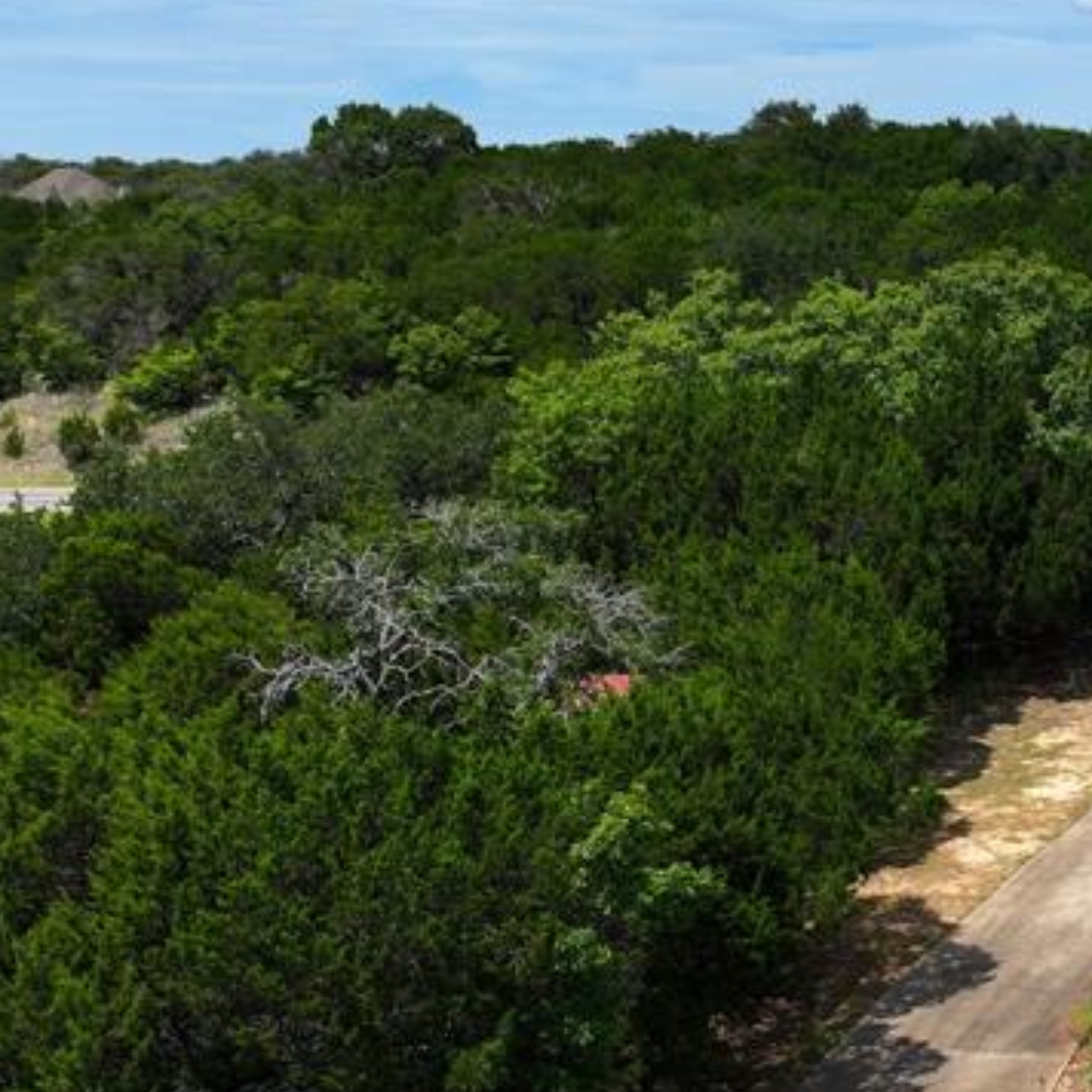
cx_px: 1218
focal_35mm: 61
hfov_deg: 25.9
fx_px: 2177
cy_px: 618
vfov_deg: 28.1
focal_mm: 12.29
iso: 100
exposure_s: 1/500
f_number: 2.8
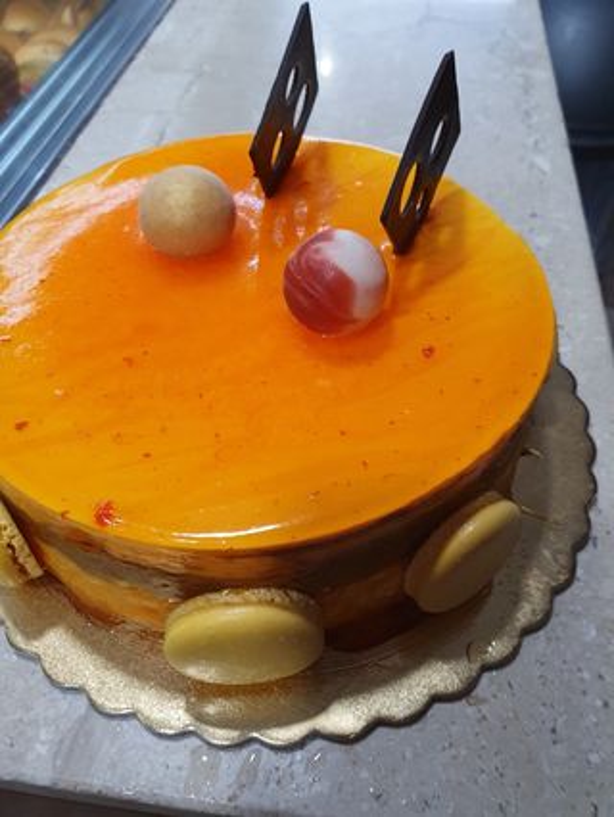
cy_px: 408
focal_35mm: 26
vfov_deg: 67.3
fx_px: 614
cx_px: 307
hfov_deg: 53.1
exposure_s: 1/100
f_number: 2.4
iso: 125
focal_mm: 4.32
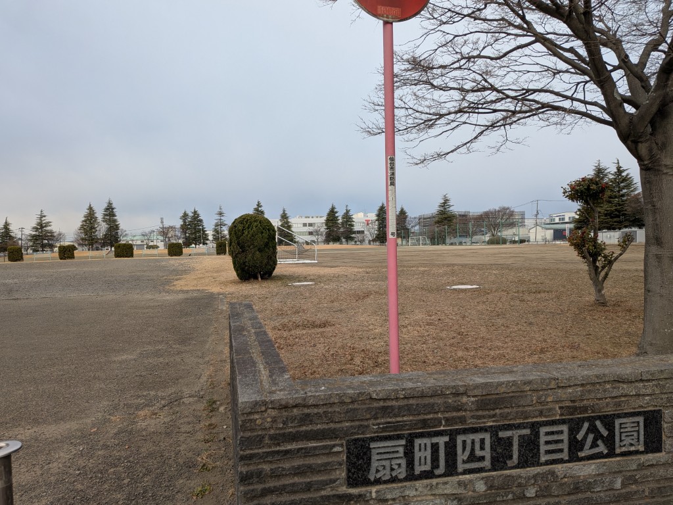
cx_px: 336
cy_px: 252
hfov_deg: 71.6
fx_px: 467
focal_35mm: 24
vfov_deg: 56.8
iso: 31
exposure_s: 1/324
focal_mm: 4.53
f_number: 1.7
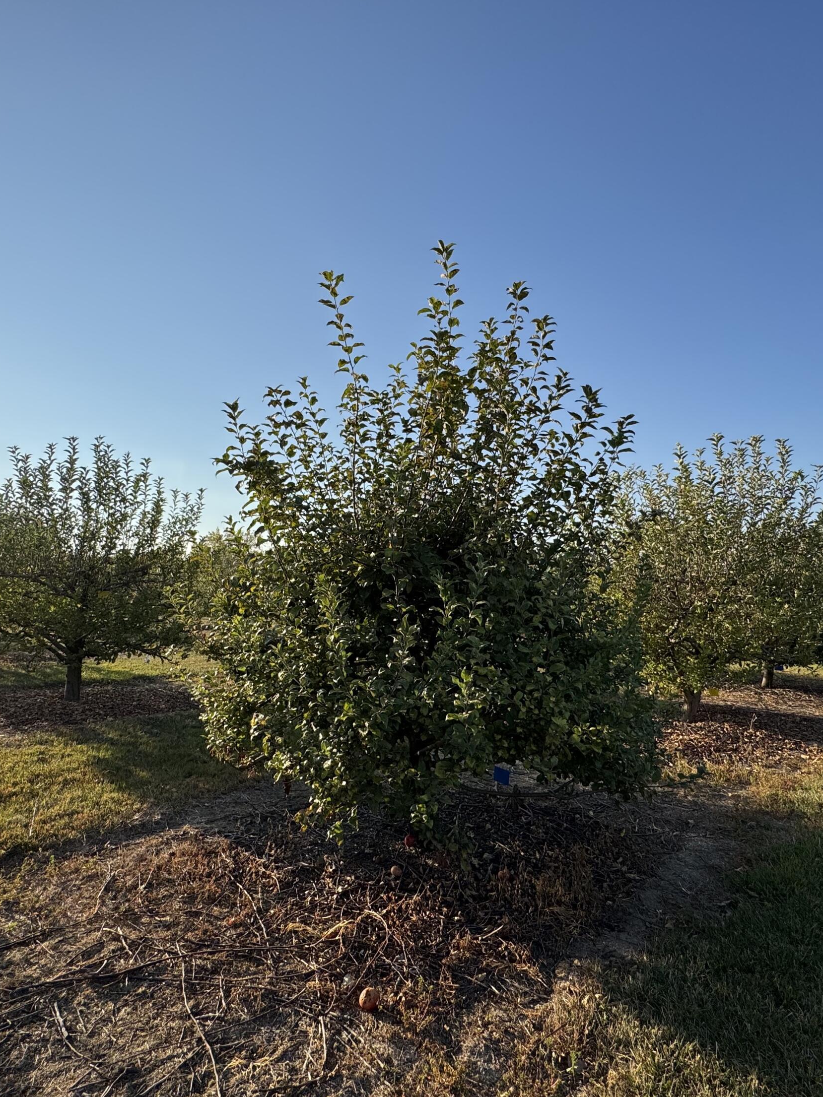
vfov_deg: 84.7
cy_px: 540
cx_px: 404
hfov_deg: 68.7
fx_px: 602
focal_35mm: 19
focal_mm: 2.22
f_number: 2.2
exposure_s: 1/1395
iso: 50
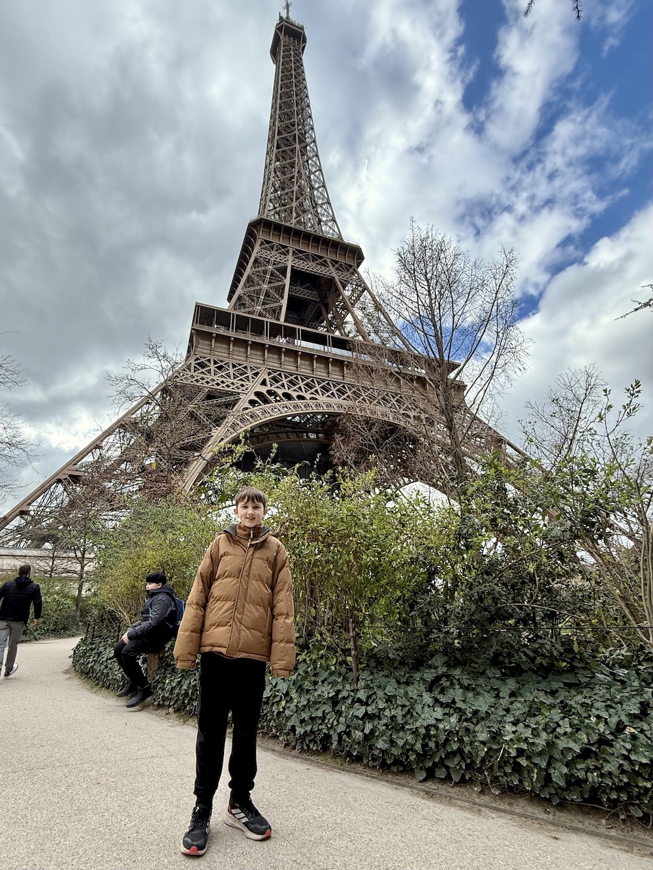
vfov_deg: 102.1
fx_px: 352
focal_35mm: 14
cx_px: 326
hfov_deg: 85.7
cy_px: 435
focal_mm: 2.22
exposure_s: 1/554
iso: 64
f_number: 2.2
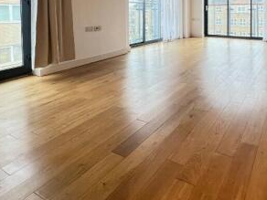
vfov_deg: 47.6
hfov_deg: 65.2
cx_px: 182
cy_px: 20
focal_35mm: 26
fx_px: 201
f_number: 1.8
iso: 200
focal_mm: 1.57
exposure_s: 1/50
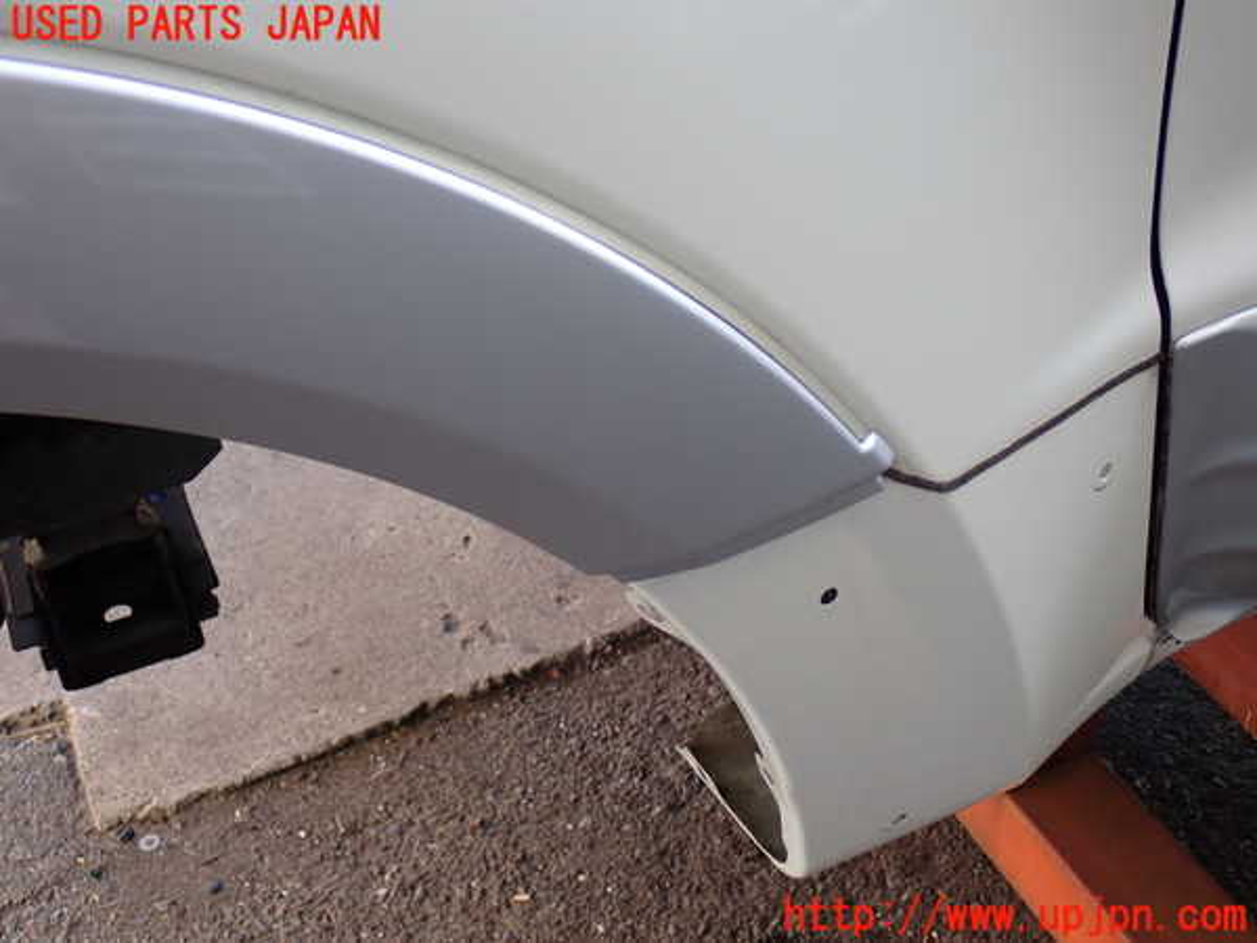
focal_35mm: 47
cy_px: 472
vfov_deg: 30.9
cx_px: 628
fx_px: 1707
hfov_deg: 40.4
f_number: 3.1
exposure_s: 1/100
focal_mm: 8.4
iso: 200
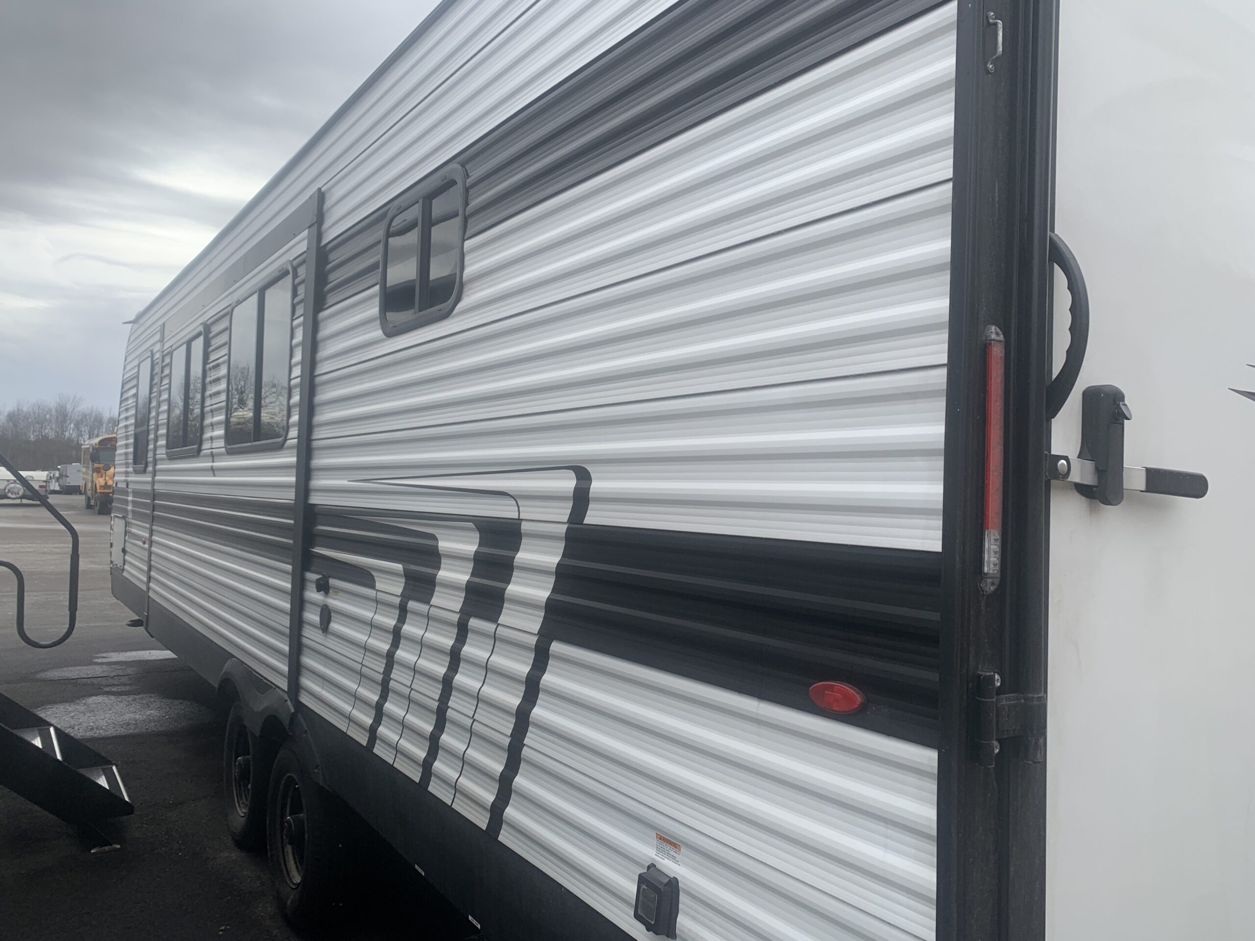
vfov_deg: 53.1
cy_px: 470
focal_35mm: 26
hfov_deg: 67.3
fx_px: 943
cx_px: 628
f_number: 1.8
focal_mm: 4.25
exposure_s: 1/490
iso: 25
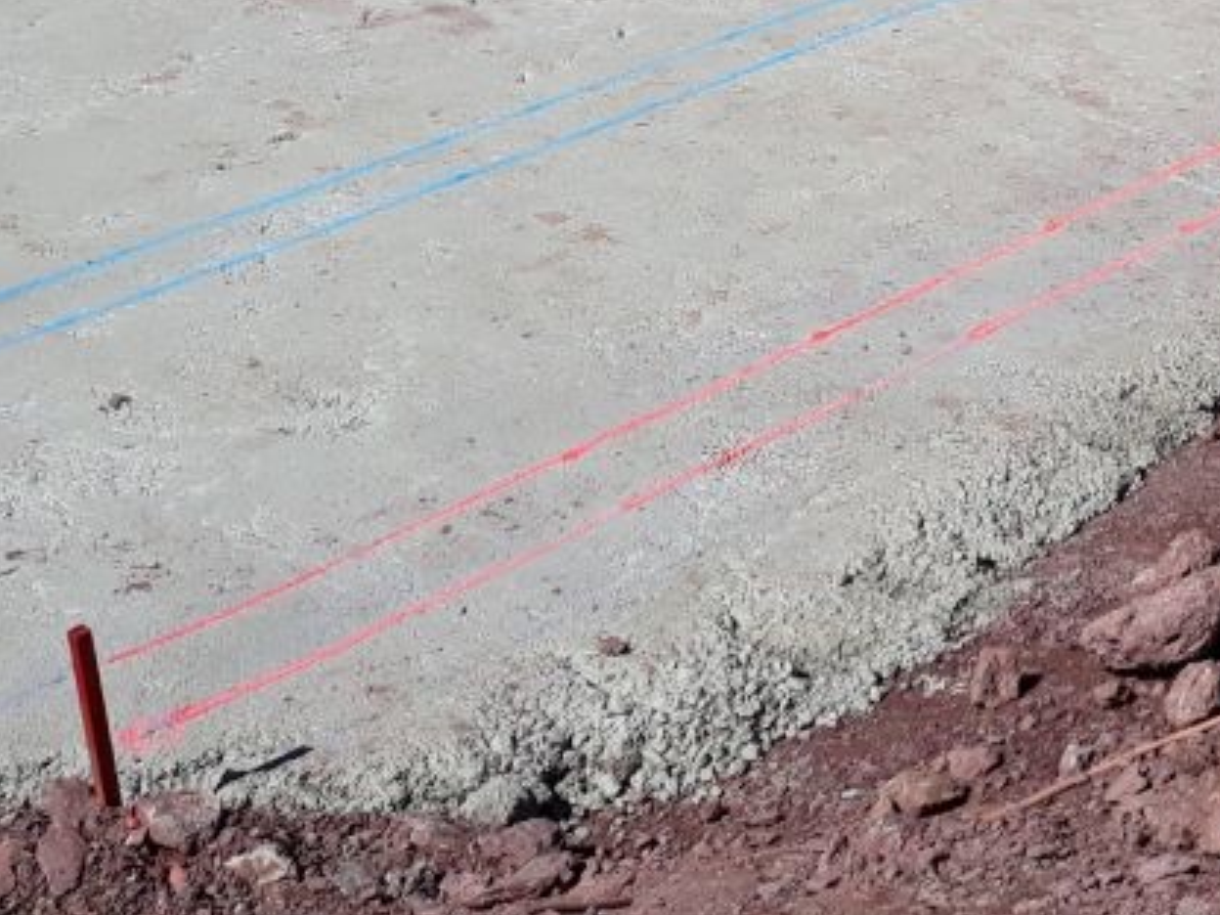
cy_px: -443
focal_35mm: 83
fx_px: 2925
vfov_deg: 16.3
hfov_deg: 23.1
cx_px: 1029
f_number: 1.7
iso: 40
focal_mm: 3.71
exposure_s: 1/3205
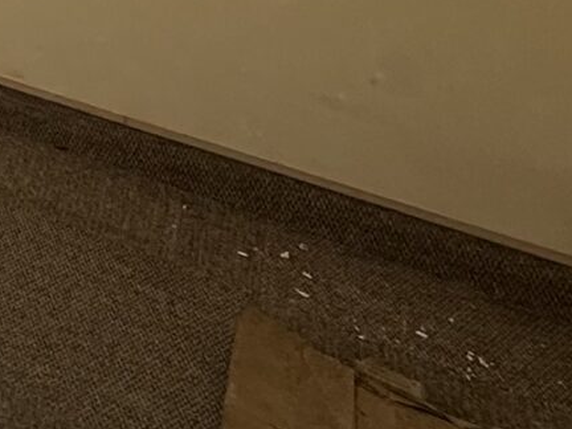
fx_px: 1372
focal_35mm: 83
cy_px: -650
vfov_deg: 12.8
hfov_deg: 13.7
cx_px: -908
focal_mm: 2.22
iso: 40
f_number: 2.2
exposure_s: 1/564
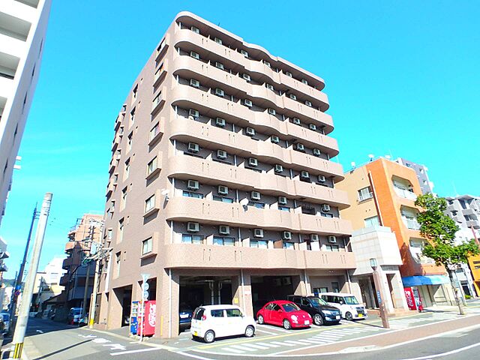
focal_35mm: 21
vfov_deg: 63.4
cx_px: 240
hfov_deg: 79.0
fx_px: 291
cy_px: 180
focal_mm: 3.7
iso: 125
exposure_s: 1/500
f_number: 3.5
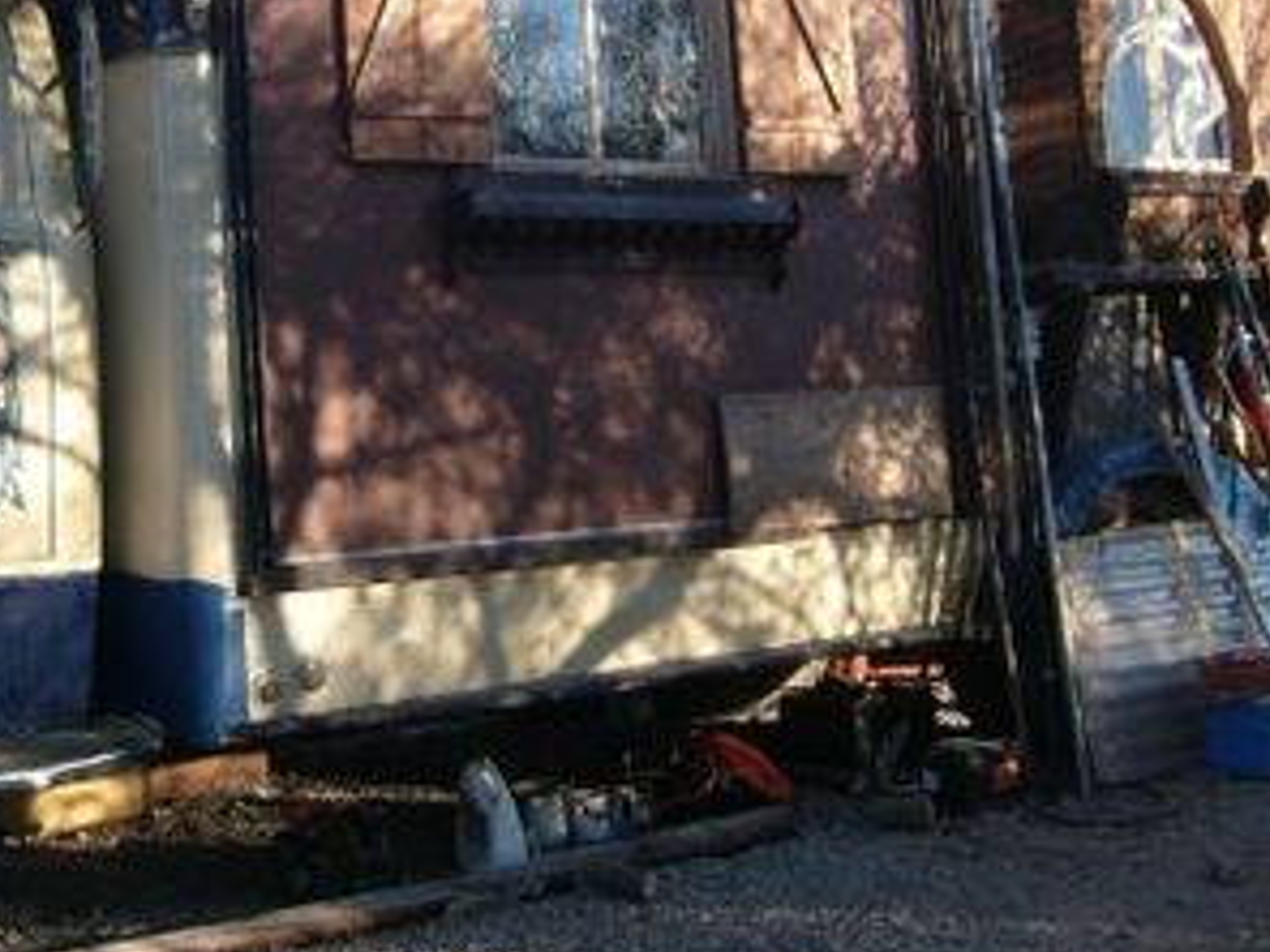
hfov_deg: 30.5
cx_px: 427
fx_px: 2311
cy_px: 219
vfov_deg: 23.0
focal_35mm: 63
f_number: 7.1
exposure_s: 1/90
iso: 80
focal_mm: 5.8
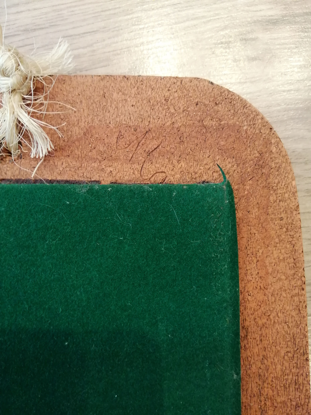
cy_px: 208
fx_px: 311
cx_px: 156
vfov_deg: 67.3
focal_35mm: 26
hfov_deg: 53.1
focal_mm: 3.46
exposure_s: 1/33.3
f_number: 1.8
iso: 320
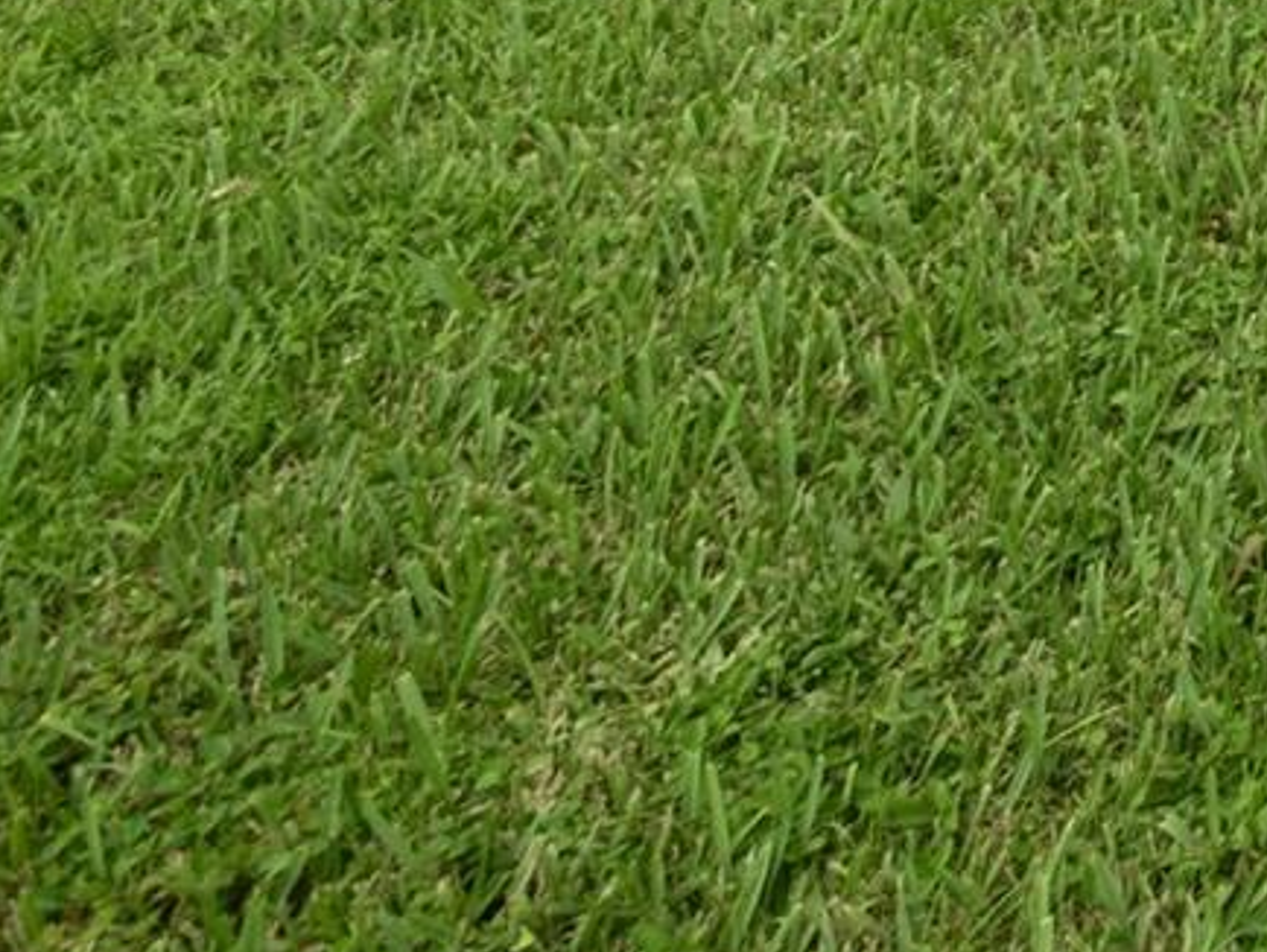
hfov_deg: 16.7
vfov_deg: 15.0
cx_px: 2820
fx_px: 2417
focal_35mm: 66
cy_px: -1256
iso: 200
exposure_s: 1/160
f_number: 4.5
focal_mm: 7
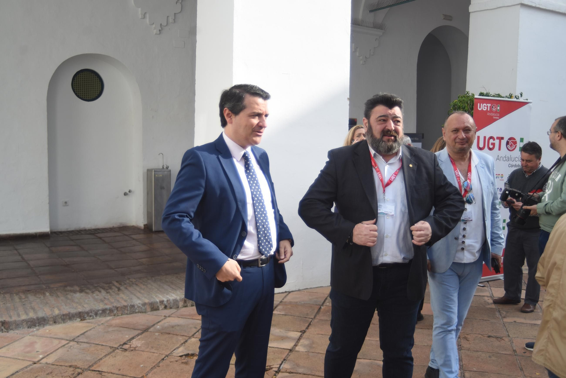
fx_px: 598
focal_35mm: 38
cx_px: 283
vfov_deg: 35.1
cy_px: 189
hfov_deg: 50.7
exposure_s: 1/500
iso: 100
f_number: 4
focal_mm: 38
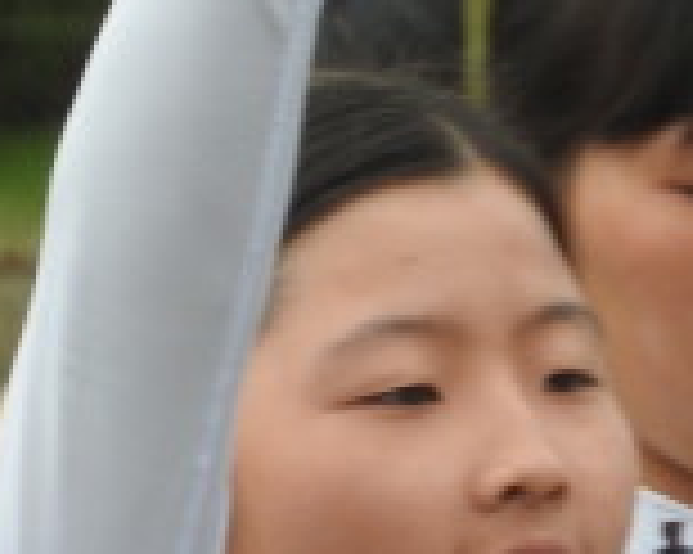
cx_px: 436
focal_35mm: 1525
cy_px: 712
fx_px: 31258
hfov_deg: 1.3
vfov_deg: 1.0
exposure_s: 1/125
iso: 125
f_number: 5.6
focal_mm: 71.7
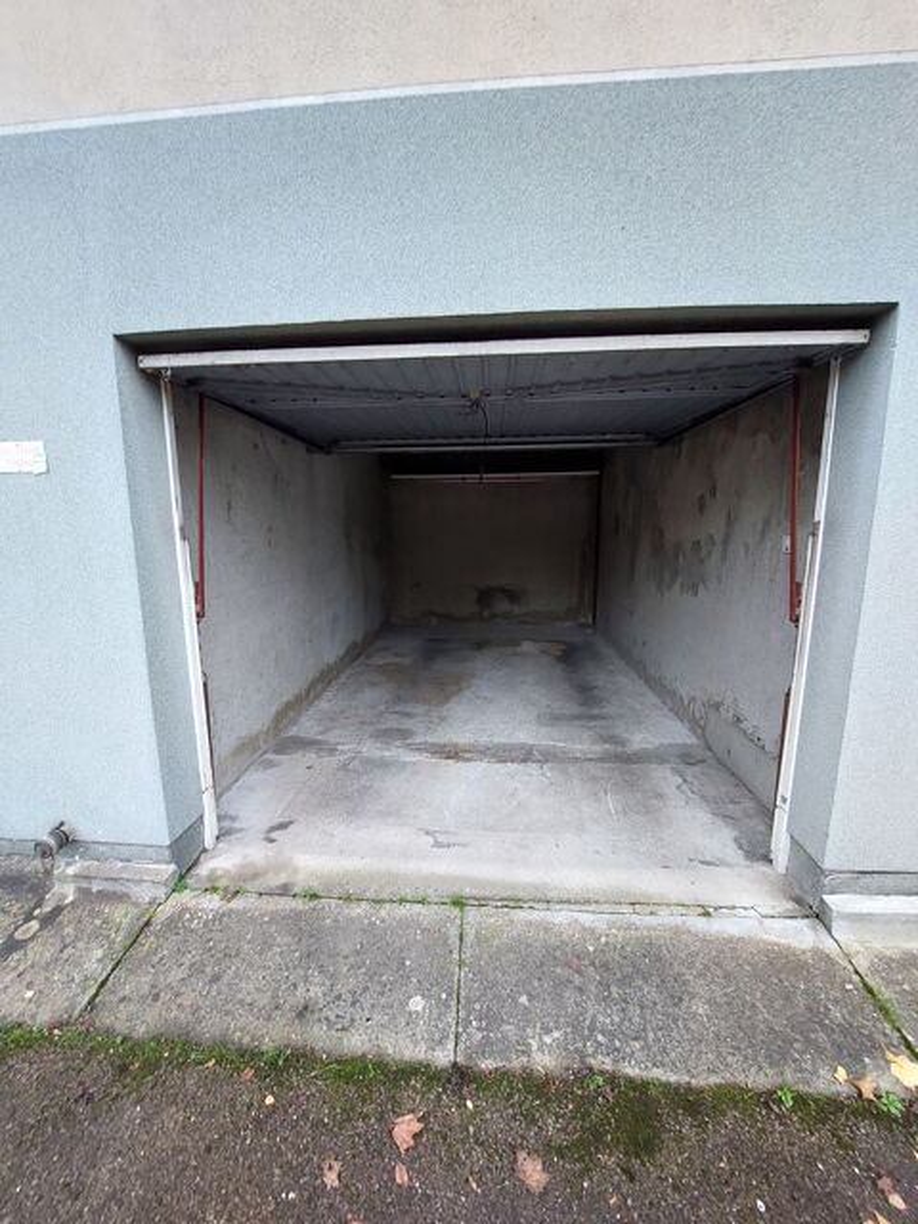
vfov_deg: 106.2
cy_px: 612
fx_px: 460
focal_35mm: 13
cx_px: 459
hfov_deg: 89.9
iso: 64
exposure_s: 1/50
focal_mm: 1.74
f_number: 2.2
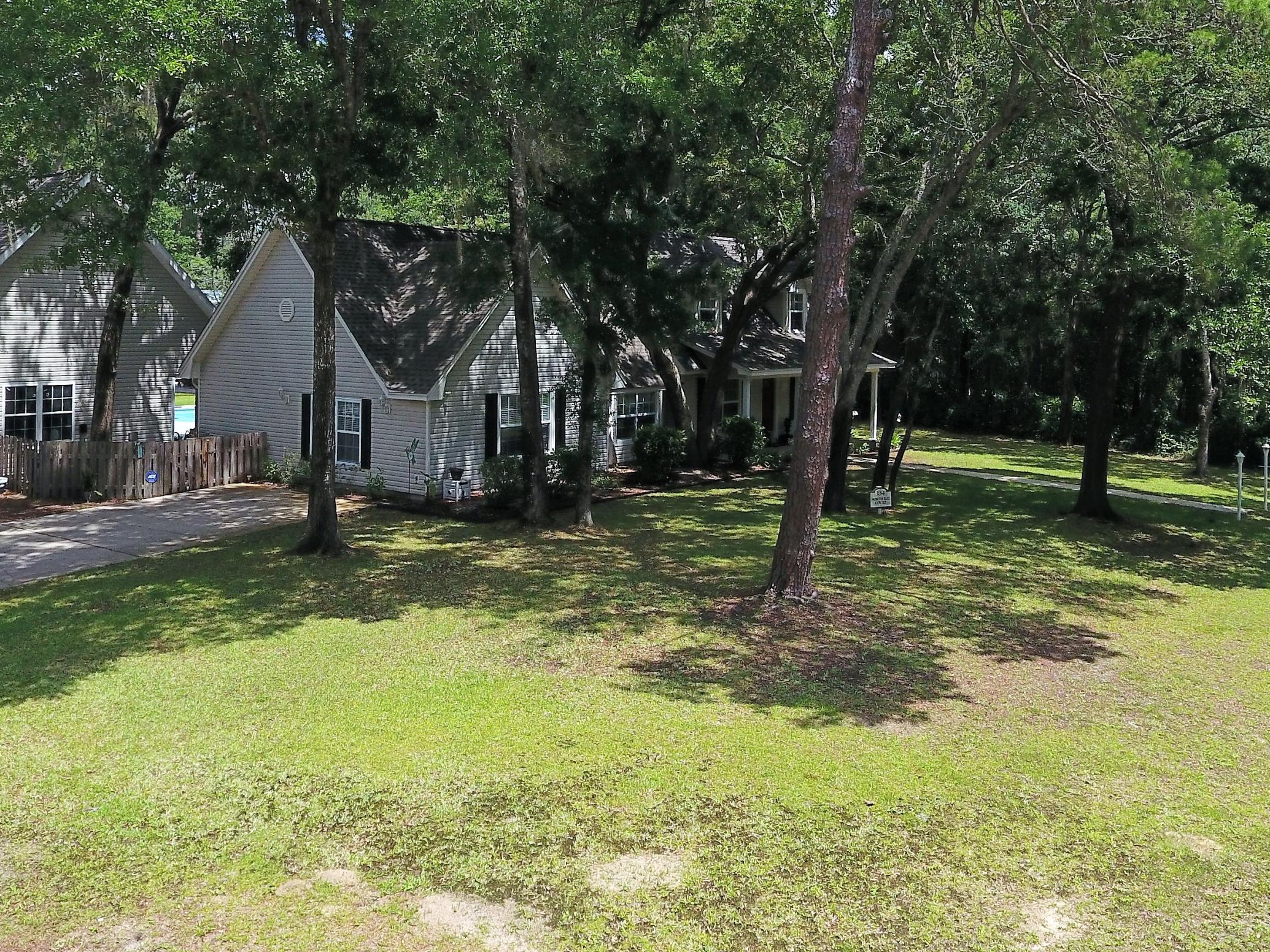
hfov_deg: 61.7
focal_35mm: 29
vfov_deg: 47.2
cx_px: 625
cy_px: 292
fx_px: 1064
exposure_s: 1/909
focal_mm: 3.61
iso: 100
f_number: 2.8
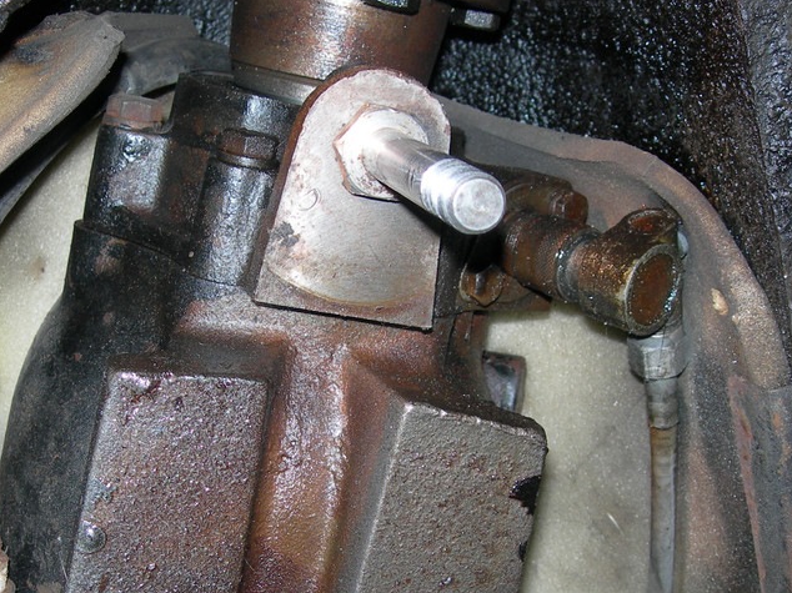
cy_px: 414
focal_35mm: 64
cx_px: 305
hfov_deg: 30.2
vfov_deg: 22.8
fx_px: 1464
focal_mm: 7.8
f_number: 2.8
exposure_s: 1/60.1
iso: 50
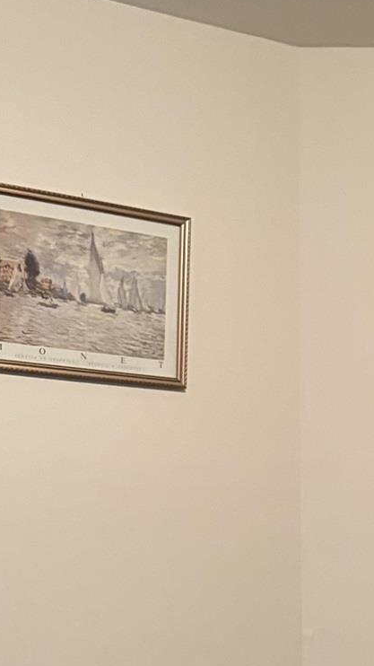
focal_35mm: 88
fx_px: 1553
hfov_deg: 12.5
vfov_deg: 23.6
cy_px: 598
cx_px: 683
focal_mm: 5.96
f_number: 1.6
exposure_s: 1/40
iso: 500
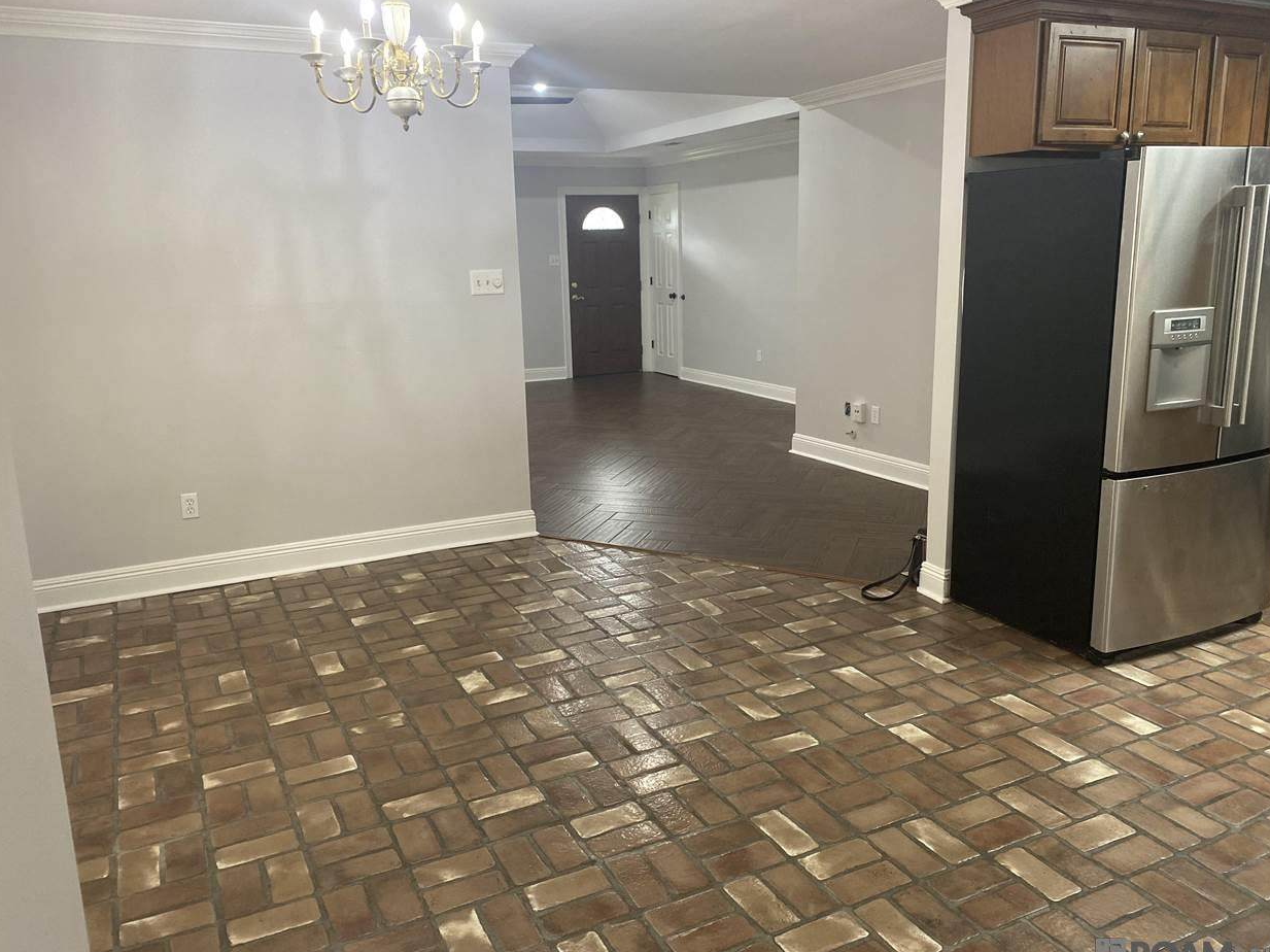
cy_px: 474
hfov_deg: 65.3
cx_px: 637
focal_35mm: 27
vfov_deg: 51.3
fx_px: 990
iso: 200
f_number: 1.8
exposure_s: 1/60
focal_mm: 4.25
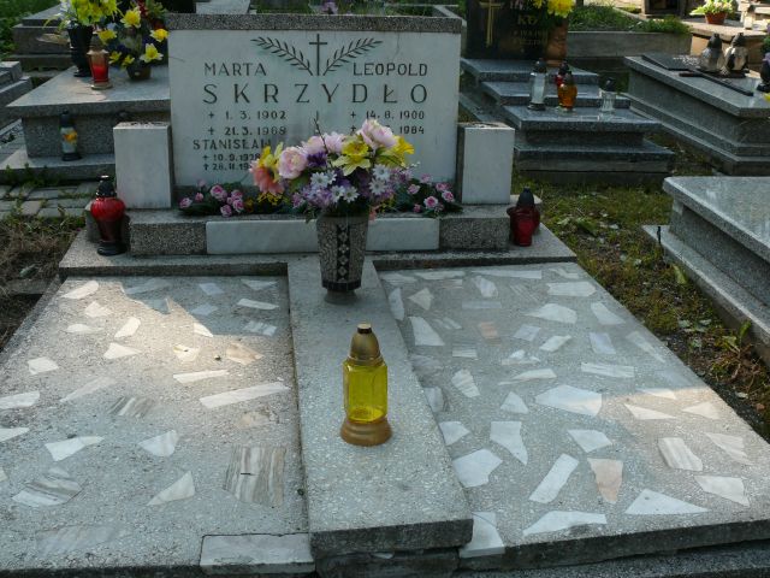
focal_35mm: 35
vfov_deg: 40.7
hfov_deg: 52.6
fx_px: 779
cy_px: 289
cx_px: 385
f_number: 4.5
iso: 100
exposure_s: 1/200
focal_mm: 7.4
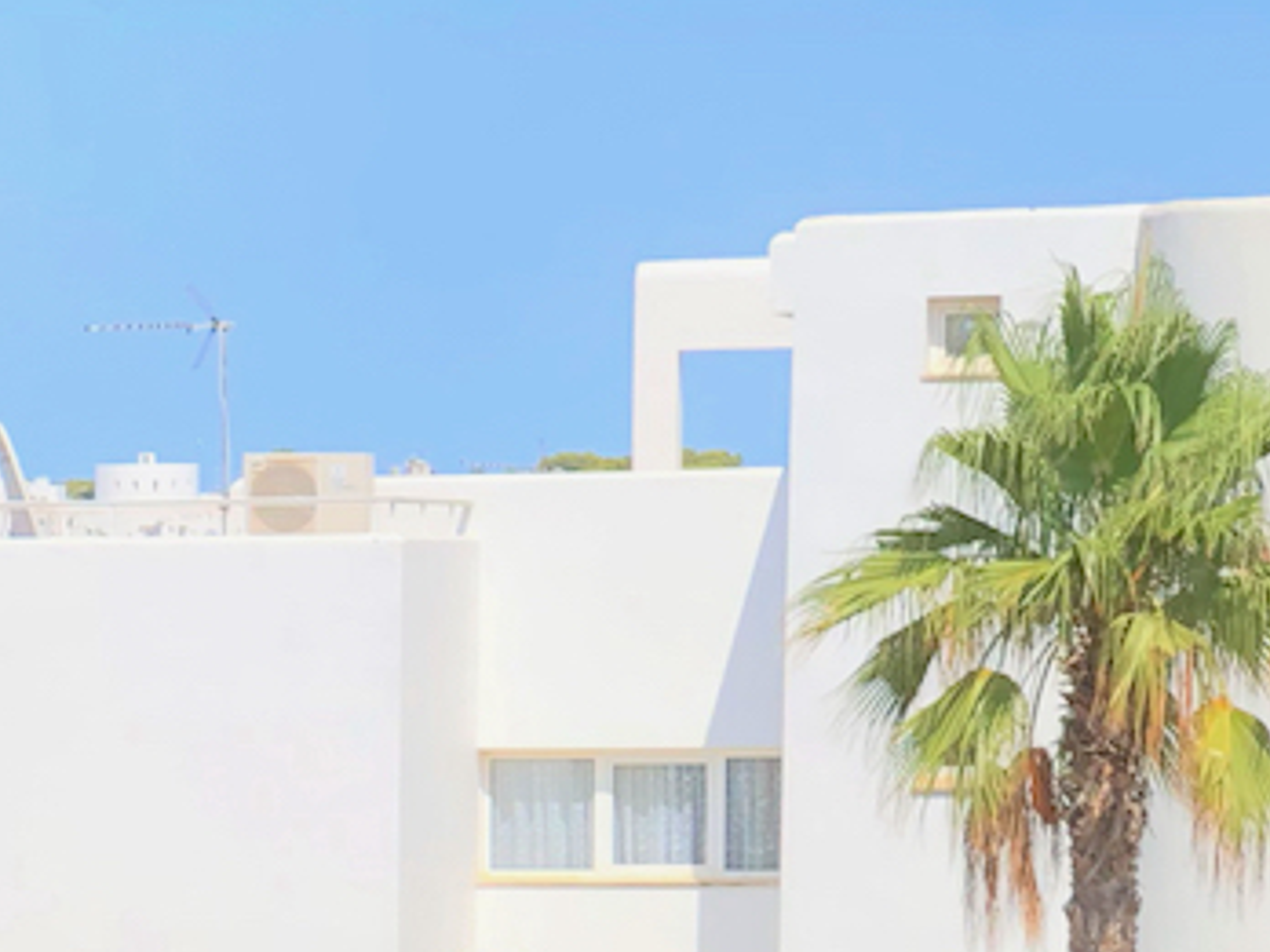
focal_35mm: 191
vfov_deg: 7.6
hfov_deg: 10.1
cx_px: -431
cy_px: 1605
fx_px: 7007
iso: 16
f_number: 2.4
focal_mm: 6
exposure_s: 1/1171
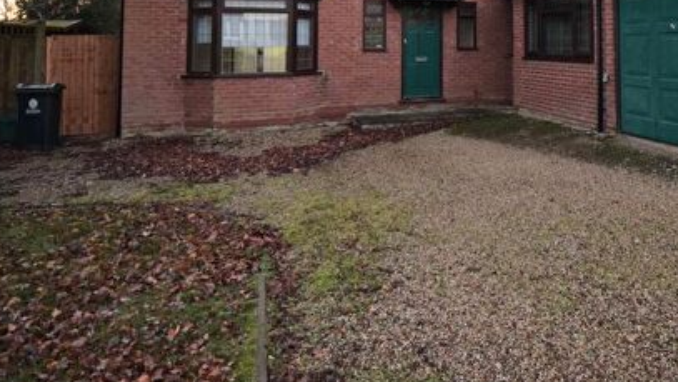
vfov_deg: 39.0
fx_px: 485
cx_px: 476
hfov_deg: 67.0
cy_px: 19
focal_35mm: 27
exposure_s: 1/60
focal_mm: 10
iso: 450
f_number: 4.5
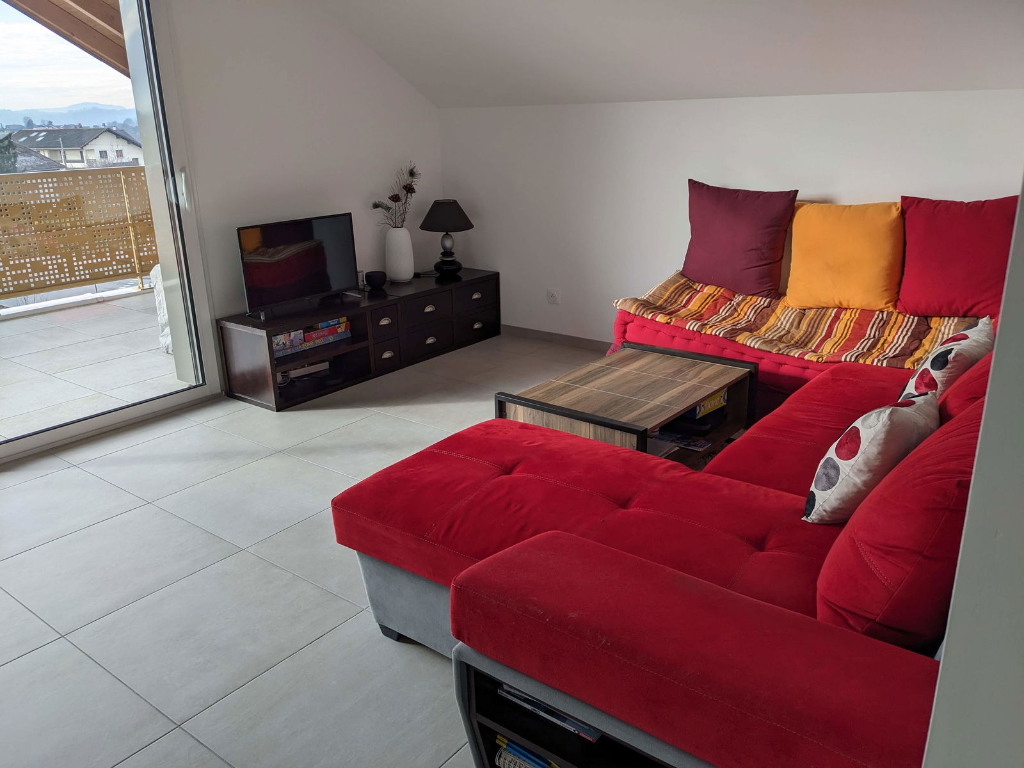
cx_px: 512
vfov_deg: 51.4
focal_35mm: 27
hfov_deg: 65.3
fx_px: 799
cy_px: 384
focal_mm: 4.38
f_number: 1.73
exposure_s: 1/398
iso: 37
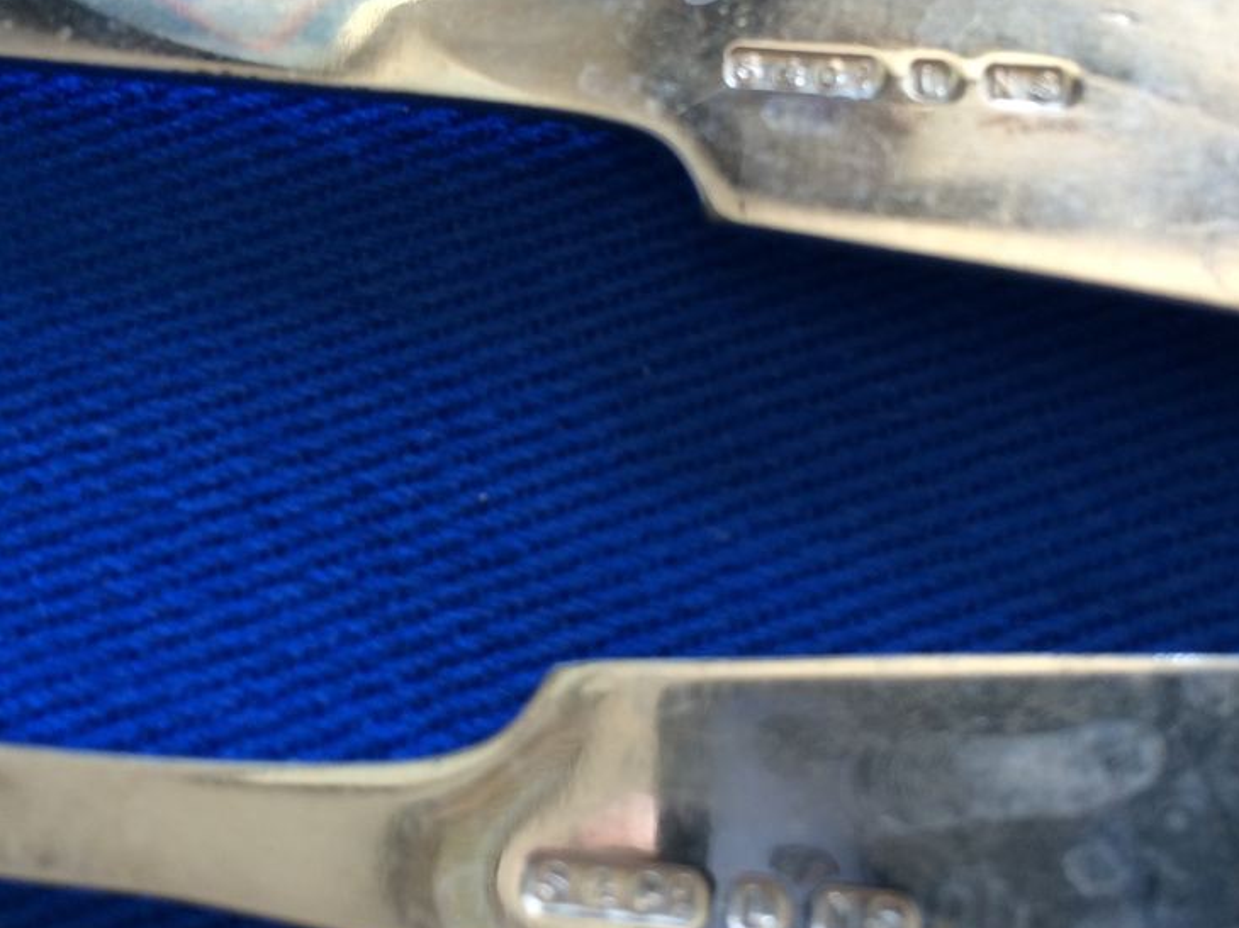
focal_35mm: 37
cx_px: 735
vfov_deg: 38.5
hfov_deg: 49.9
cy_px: 377
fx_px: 1324
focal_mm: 4.12
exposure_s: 1/30
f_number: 2.2
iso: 80
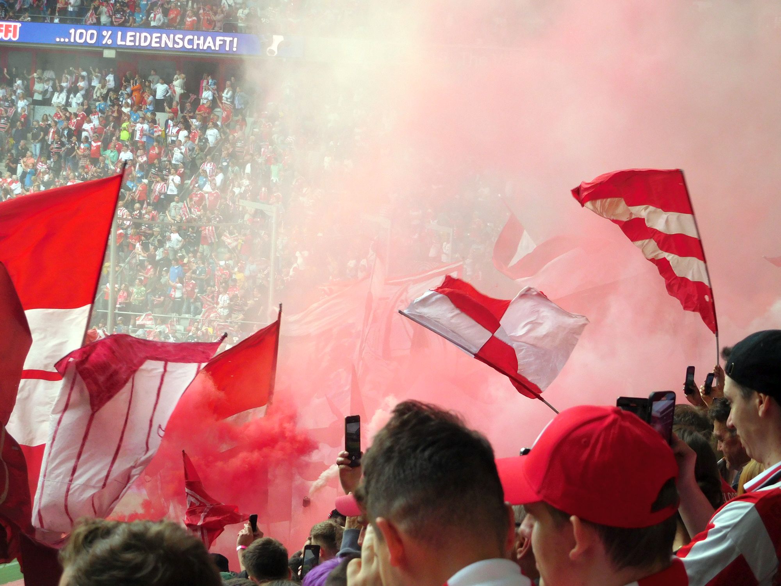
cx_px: 390
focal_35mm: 112
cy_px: 293
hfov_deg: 17.6
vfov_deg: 13.2
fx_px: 2527
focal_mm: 20
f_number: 4.9
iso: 250
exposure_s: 1/250
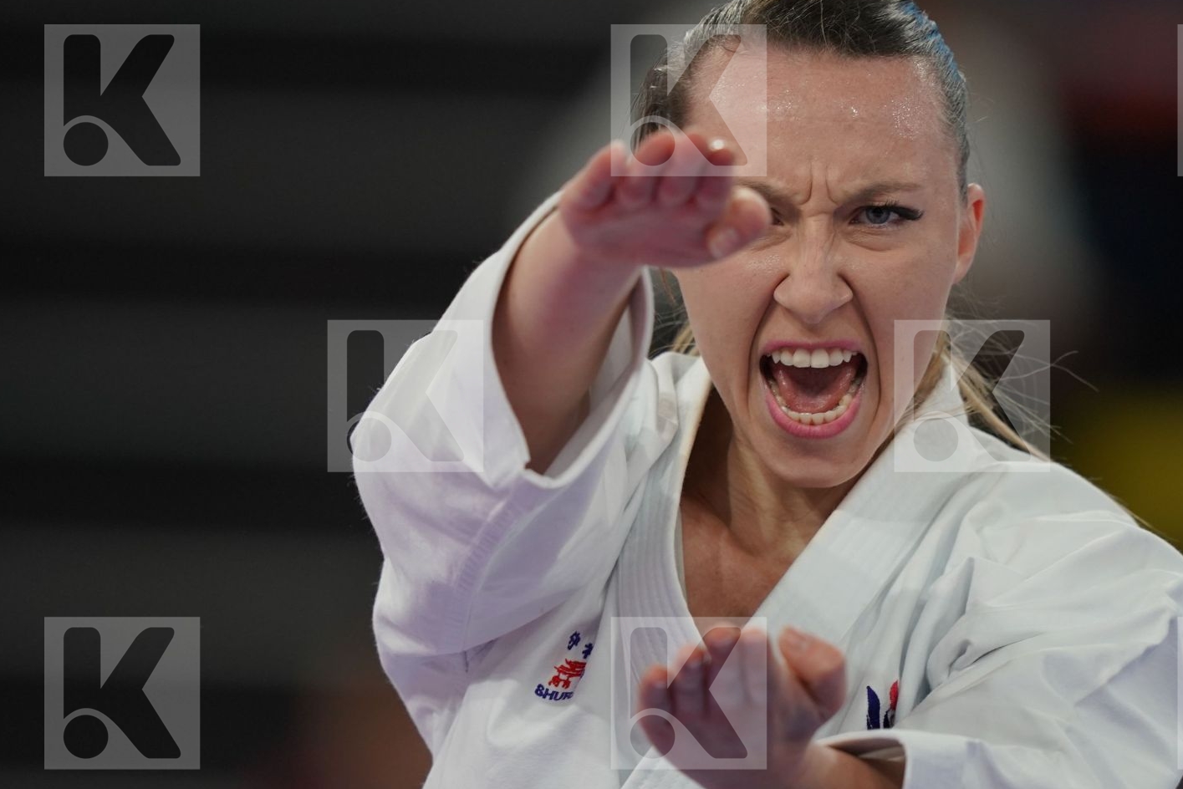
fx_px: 25077
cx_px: 689
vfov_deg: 1.8
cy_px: 396
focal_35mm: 763
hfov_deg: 2.7
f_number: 2.8
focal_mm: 400
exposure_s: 1/500
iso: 800
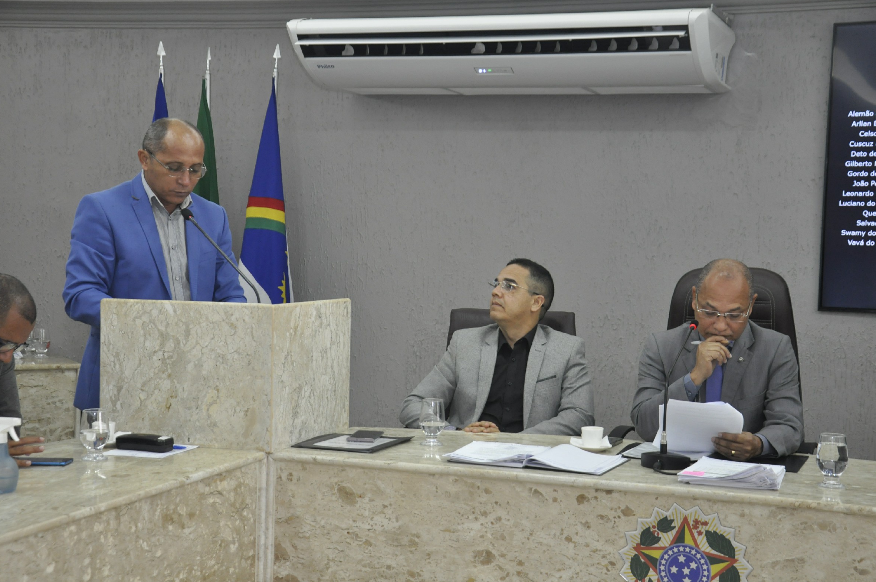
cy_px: 287
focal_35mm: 61
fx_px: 1482
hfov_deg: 32.9
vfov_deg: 22.2
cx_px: 437
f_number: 5.6
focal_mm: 40
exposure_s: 1/60
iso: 800
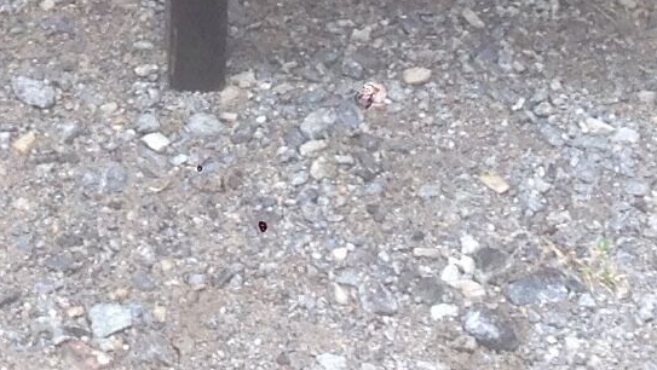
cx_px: 83
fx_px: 3765
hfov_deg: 9.9
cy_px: -936
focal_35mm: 216
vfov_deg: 5.2
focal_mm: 4.12
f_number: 2.4
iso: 50
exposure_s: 1/129
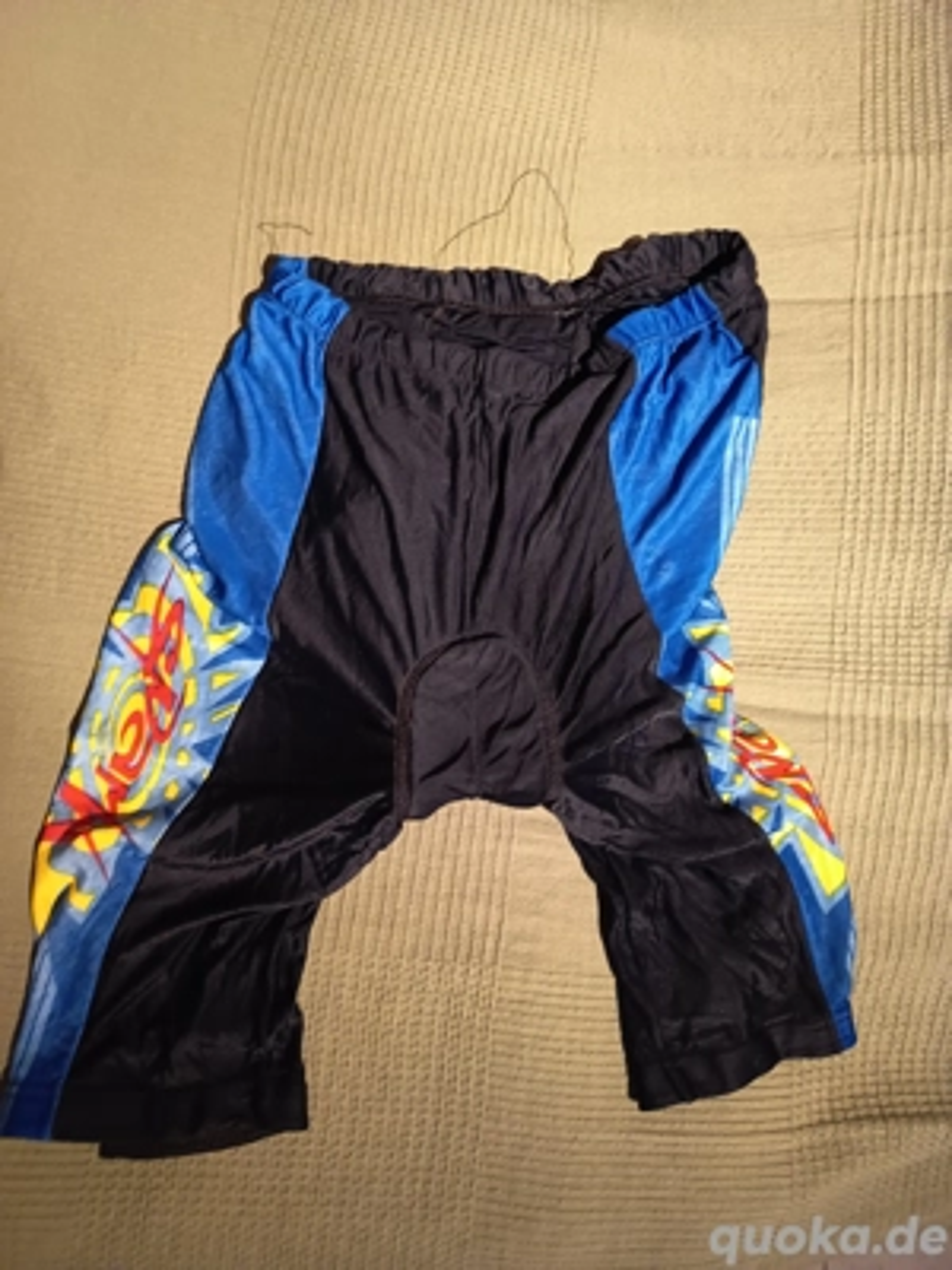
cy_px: 635
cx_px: 476
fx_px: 880
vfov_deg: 71.6
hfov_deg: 56.8
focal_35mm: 24
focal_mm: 5.27
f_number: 1.7
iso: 2190
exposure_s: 1/16.7
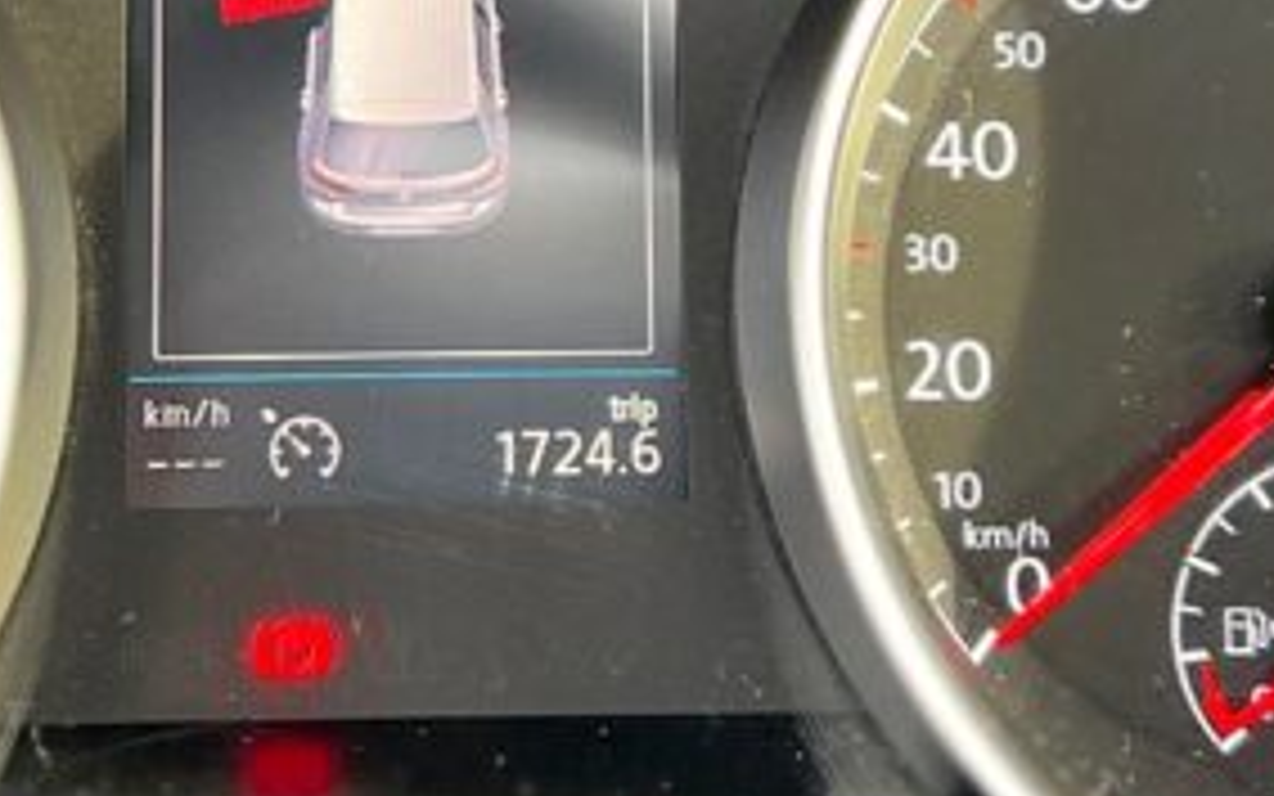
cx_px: 545
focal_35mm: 78
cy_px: 45
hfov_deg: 26.4
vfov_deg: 16.5
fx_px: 2709
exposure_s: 1/90
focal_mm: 5.7
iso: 125
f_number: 1.5
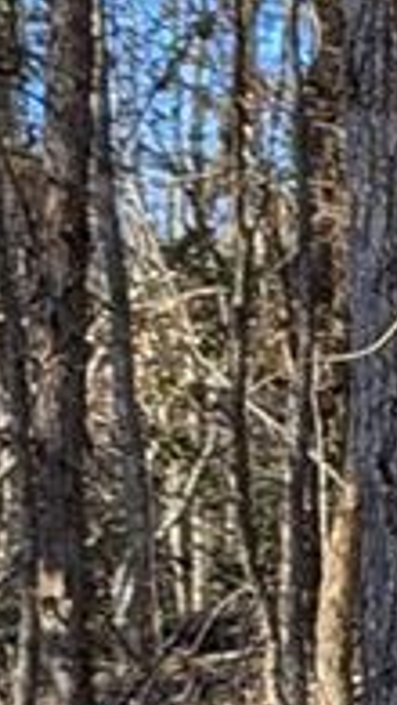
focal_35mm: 206
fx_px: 3847
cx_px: 1727
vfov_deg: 10.3
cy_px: 875
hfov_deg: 5.1
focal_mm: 6.81
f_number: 1.85
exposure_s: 1/356
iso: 36
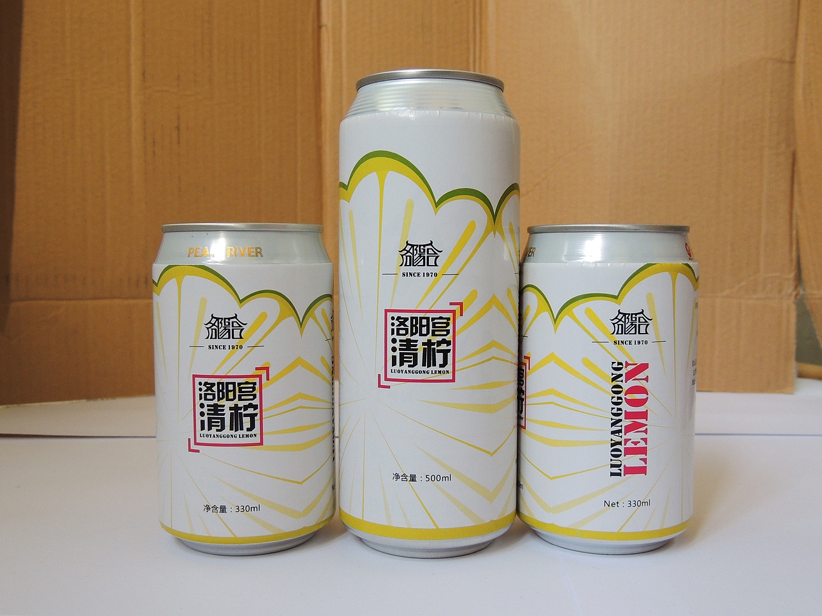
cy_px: 308
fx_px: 831
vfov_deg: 40.7
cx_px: 411
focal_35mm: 35
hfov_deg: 52.6
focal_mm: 6.2
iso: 200
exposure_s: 1/80
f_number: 3.3
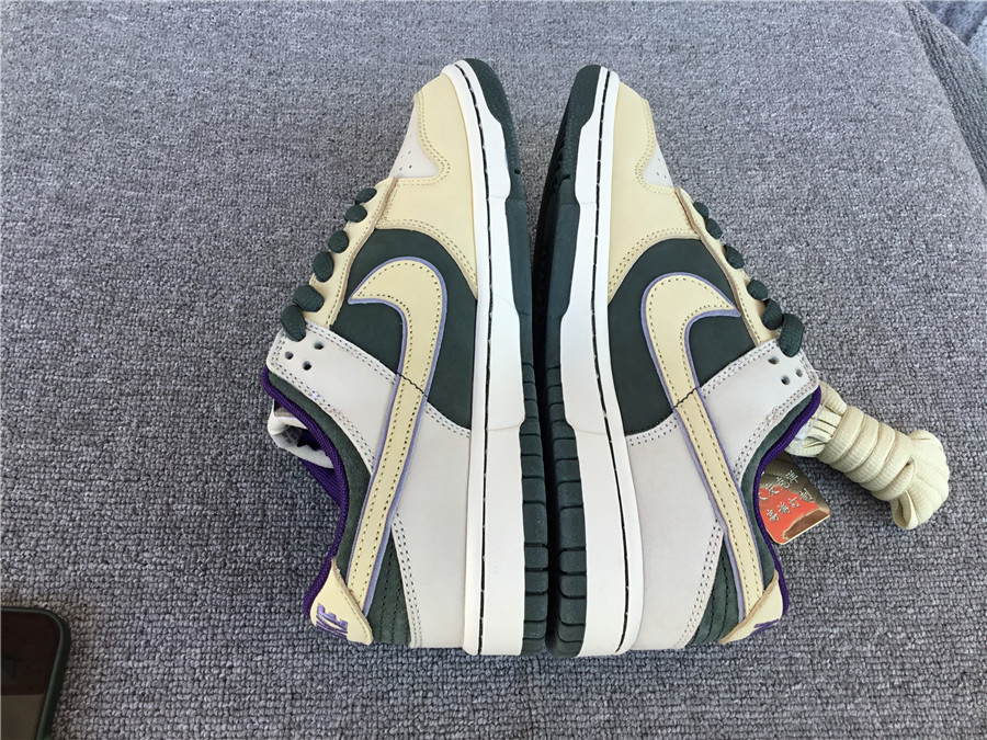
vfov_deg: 45.4
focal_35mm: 31
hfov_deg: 58.4
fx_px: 884
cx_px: 494
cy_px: 370
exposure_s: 1/144
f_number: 2.4
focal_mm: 3.3
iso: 25
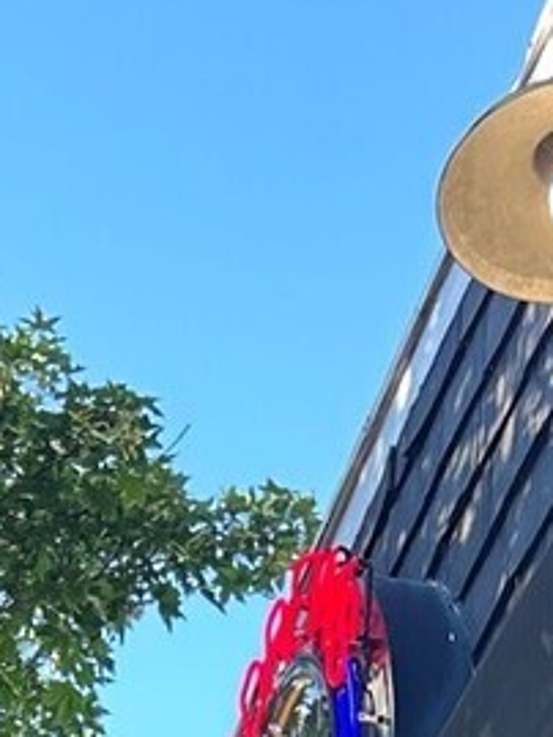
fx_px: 2958
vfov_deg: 11.3
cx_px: 276
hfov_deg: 10.7
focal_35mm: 139
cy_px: 1871
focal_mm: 5.7
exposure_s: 1/122
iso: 32
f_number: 1.5
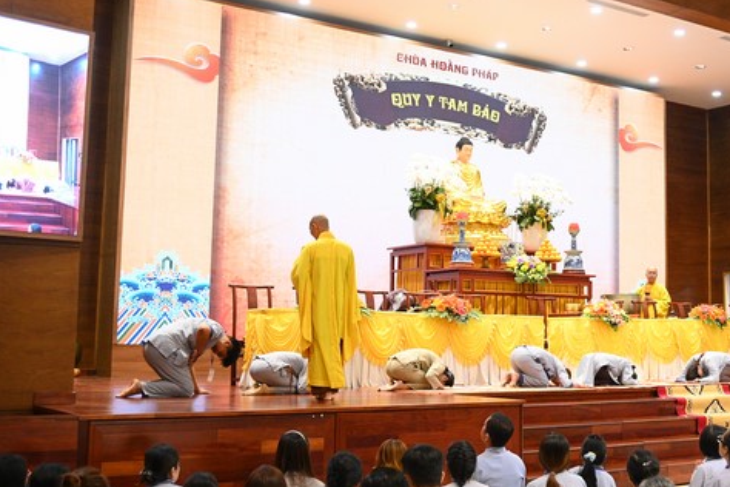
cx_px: 497
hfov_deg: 40.5
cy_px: 225
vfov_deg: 28.1
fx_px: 973
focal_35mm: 48
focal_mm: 35
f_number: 4
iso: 6400
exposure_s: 1/160
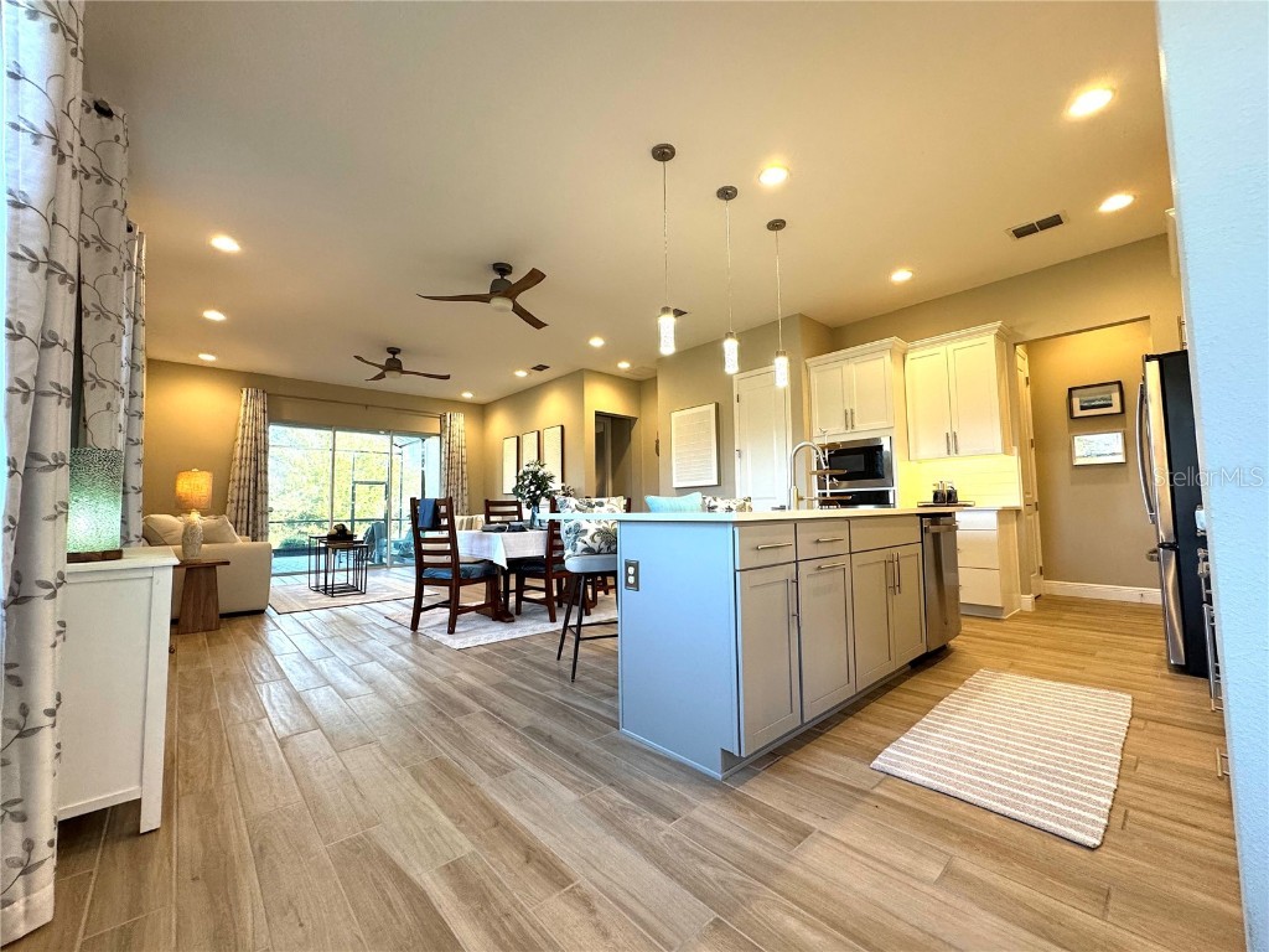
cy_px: 476
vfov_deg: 85.7
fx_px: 513
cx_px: 634
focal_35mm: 14
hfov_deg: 102.1
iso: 250
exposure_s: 1/120
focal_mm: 2.22
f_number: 2.2
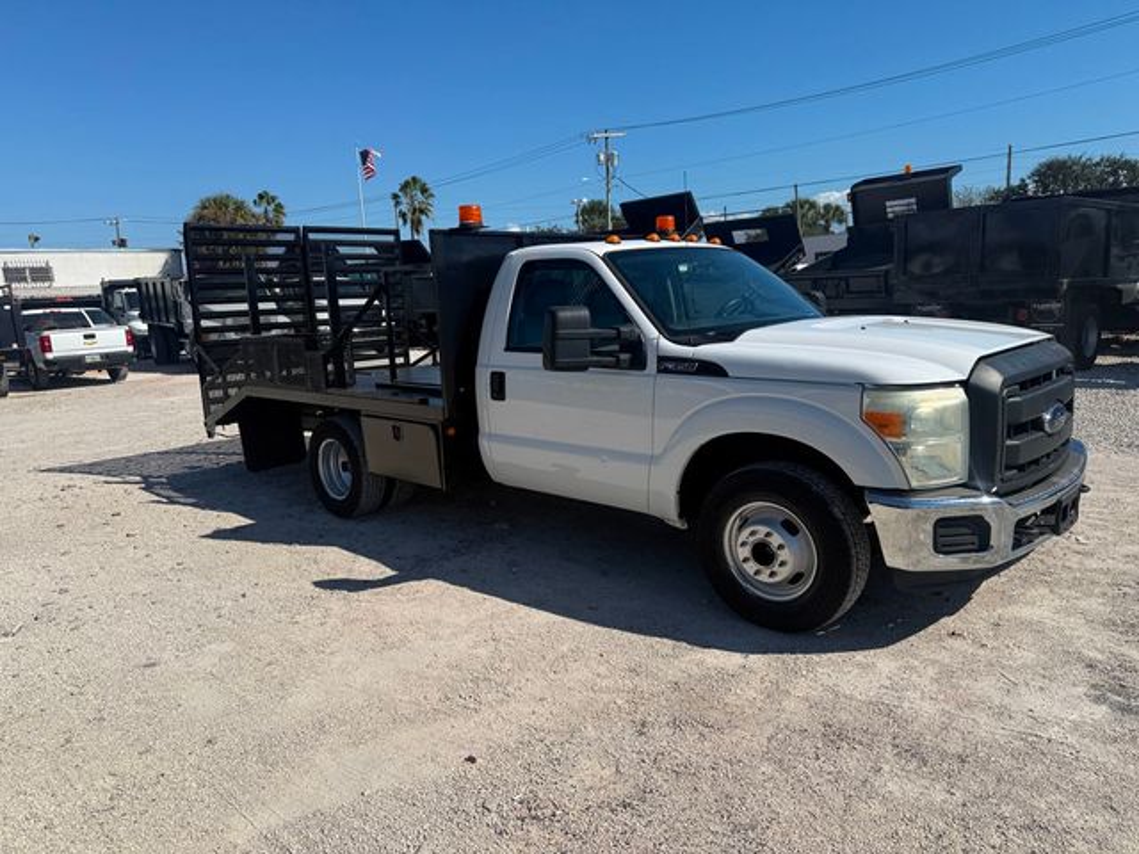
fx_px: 790
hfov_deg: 71.6
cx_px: 570
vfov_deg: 56.8
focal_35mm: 24
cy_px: 427
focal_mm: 6.76
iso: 80
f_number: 1.78
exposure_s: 1/8130
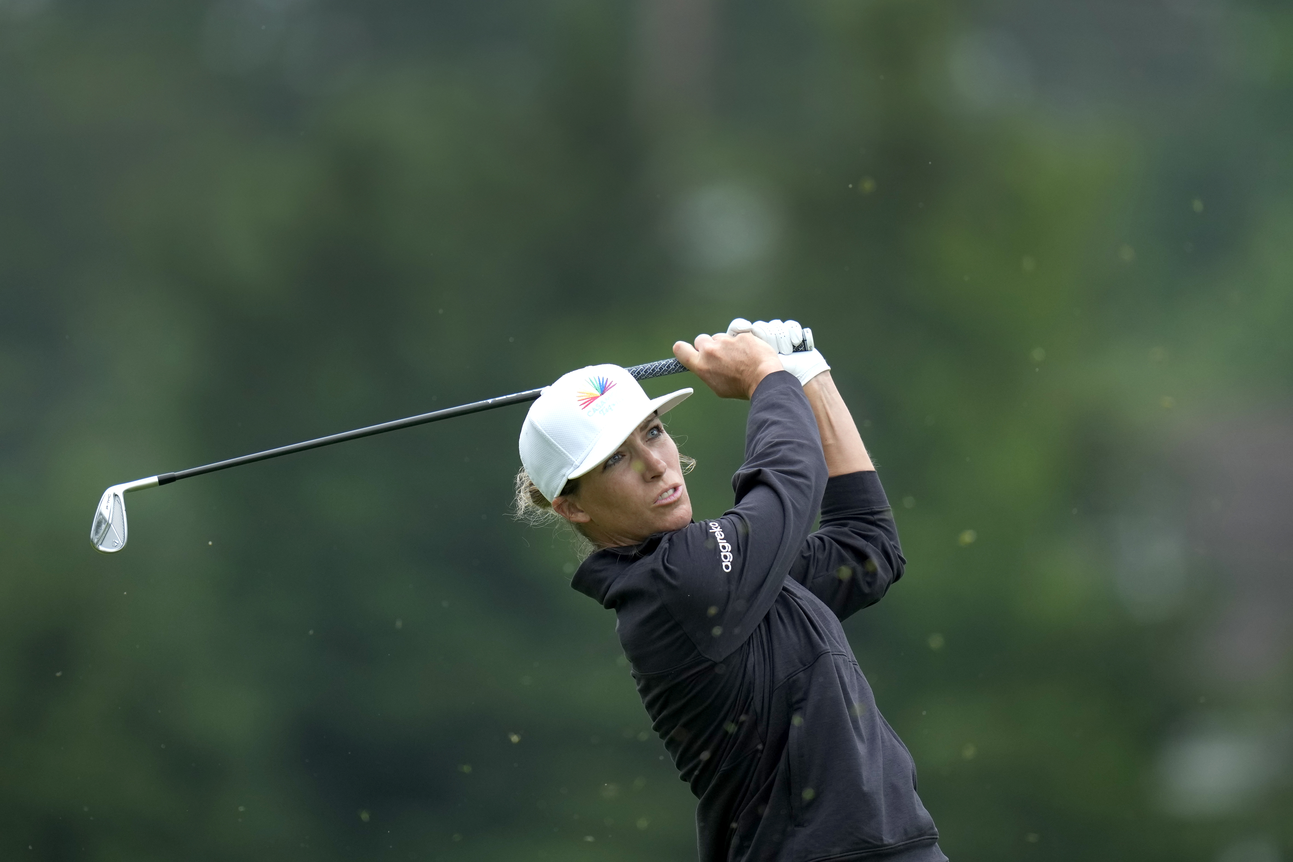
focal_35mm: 600
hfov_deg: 3.4
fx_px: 21548
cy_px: 431
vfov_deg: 2.3
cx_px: 646
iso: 640
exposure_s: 1/2000
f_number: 2.8
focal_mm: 400
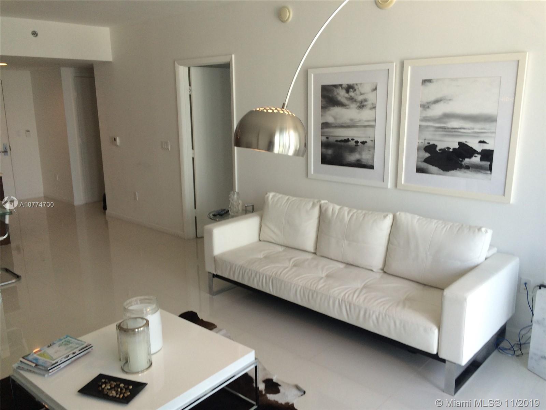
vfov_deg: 48.2
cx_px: 273
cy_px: 205
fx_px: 457
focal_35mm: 29
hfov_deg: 61.7
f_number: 2.2
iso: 64
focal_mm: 4.15
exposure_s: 1/120
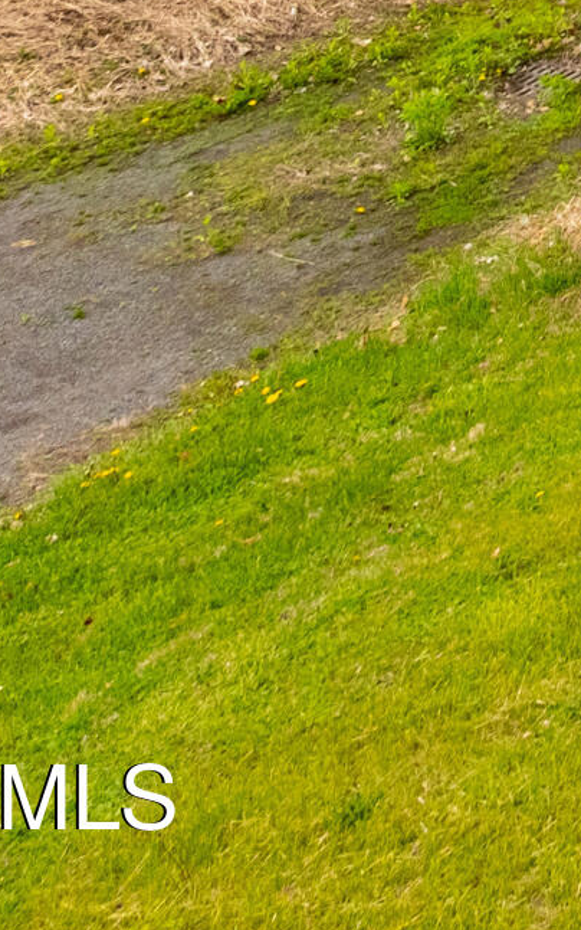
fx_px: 2988
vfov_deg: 15.5
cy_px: -672
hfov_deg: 9.4
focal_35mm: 118
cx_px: 1575
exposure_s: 1/1600
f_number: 2.8
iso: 180
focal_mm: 12.29
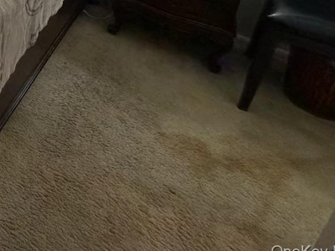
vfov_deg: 26.3
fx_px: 407
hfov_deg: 31.0
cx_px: -132
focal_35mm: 42
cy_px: -114
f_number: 2.2
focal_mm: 2.22
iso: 250
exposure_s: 1/60
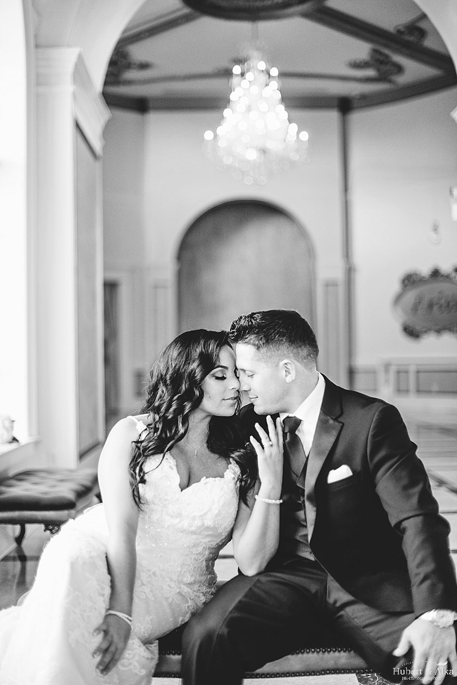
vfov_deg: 39.6
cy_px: 342
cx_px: 228
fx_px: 951
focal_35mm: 50
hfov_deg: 27.0
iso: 800
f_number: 1.4
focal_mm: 50
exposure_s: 1/320
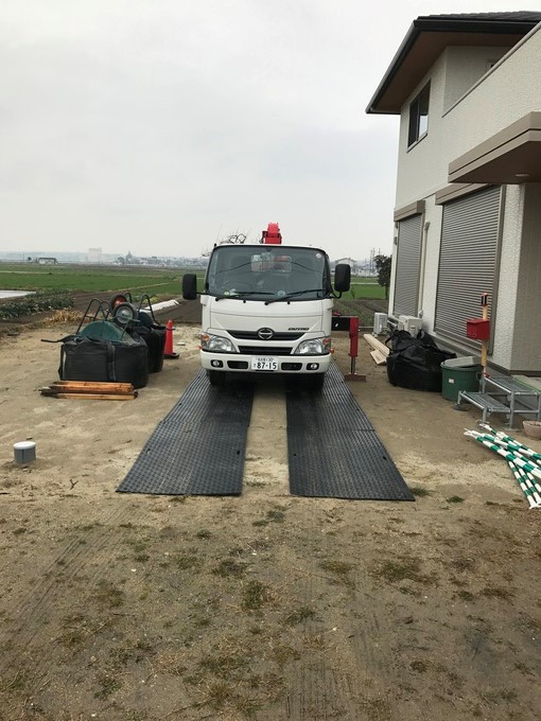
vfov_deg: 63.4
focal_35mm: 28
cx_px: 270
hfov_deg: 49.7
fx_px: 583
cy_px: 360
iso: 20
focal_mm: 3.99
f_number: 1.8
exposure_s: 1/987
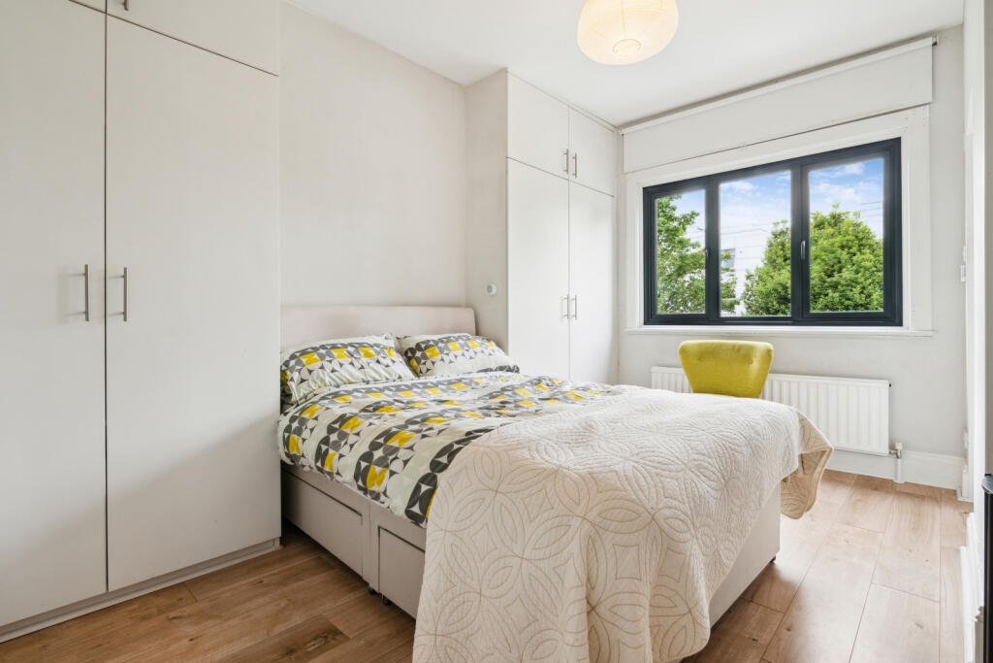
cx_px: 496
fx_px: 441
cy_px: 332
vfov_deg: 73.8
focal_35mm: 16
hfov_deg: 96.7
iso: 400
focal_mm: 16
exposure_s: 1/15
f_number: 11
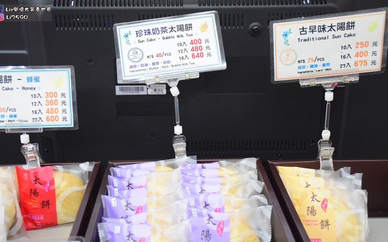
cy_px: 131
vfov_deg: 25.8
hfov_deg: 40.3
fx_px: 529
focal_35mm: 50
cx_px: 190
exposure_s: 1/160
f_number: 5
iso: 4000
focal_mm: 32
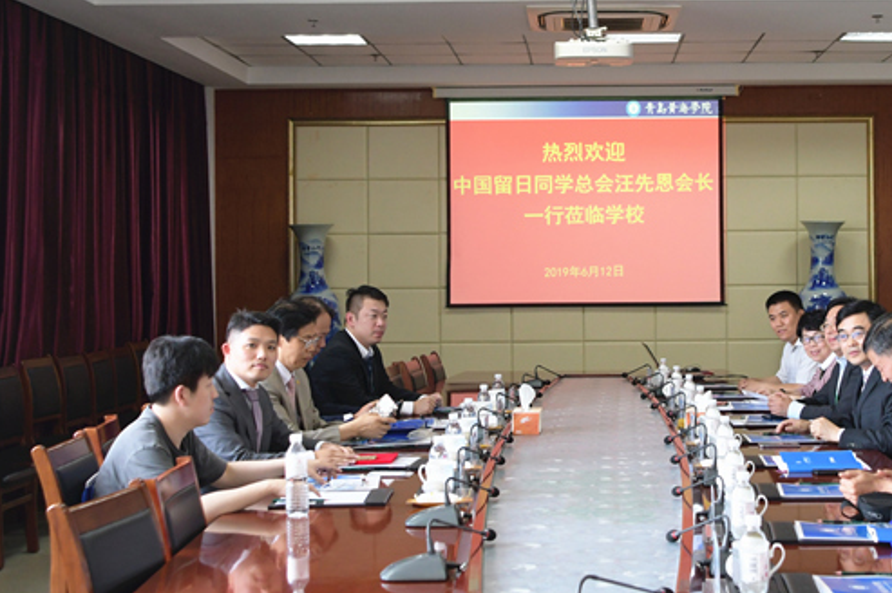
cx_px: 610
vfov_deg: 23.7
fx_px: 1411
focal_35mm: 57
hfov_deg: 34.7
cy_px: 251
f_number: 5
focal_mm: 24
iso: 1250
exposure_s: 1/100
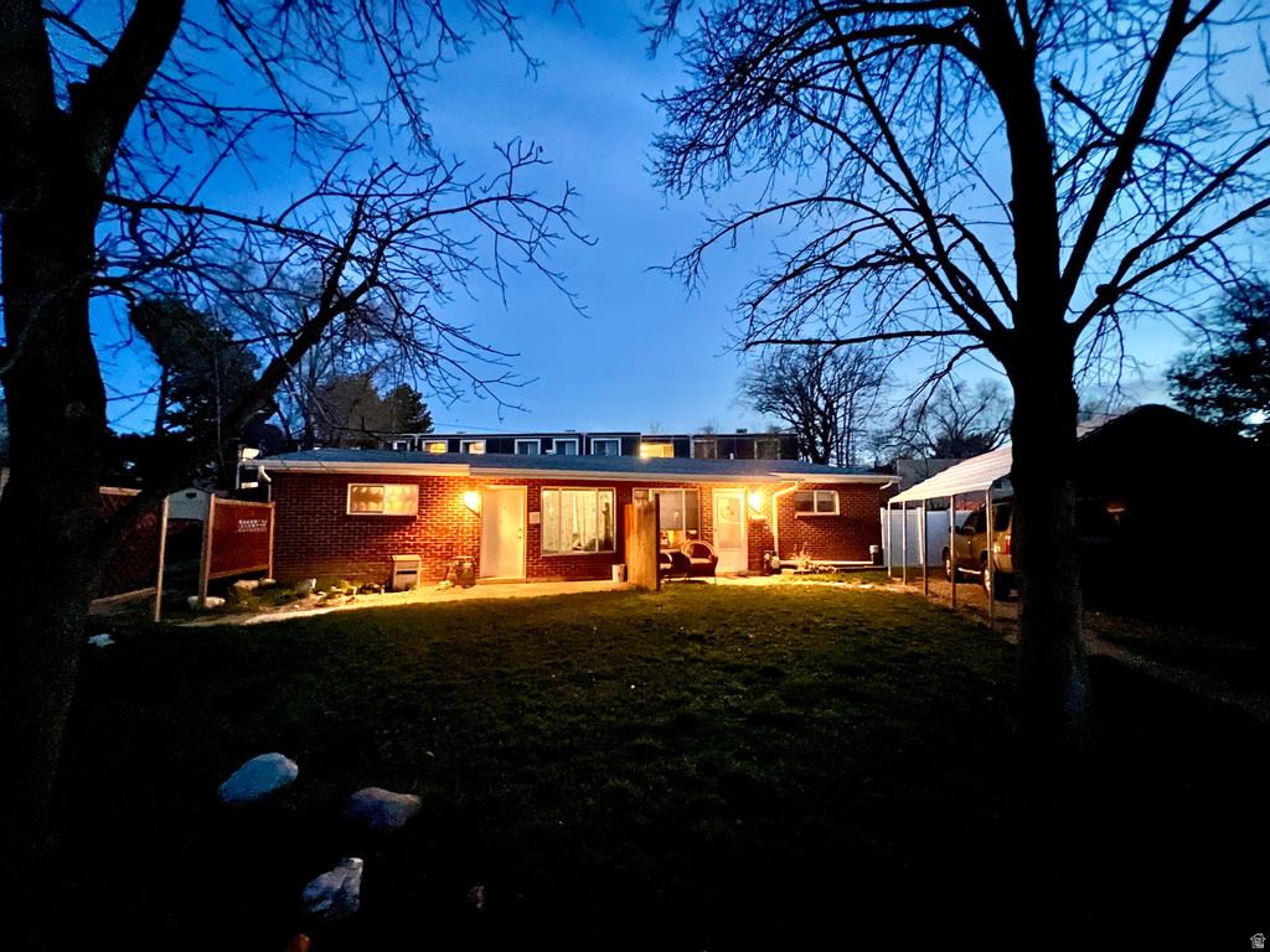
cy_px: 476
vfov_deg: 89.9
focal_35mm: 13
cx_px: 635
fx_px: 477
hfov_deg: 106.2
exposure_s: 1/9
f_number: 1.8
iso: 1600
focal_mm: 1.57
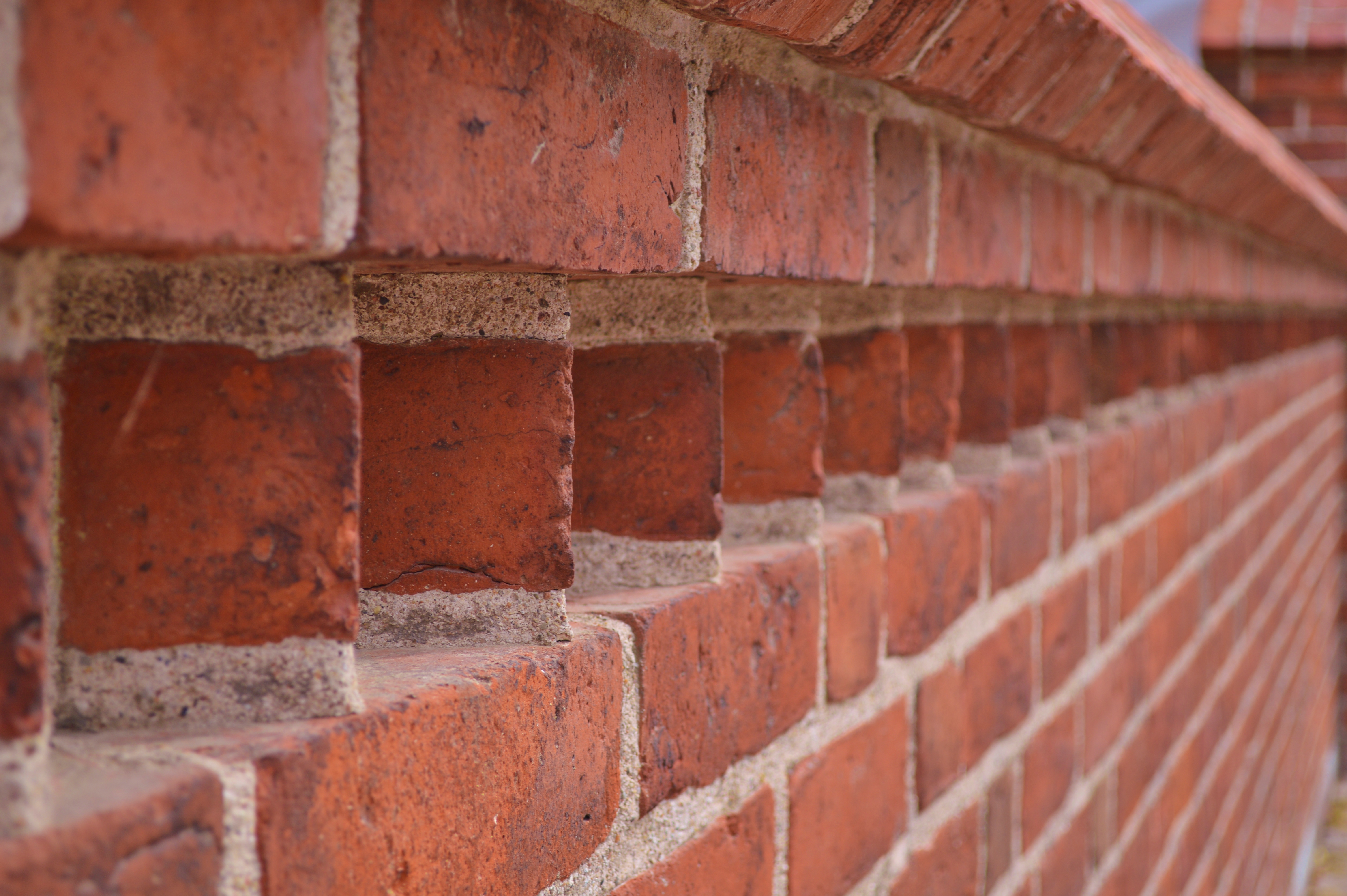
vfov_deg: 20.6
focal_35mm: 66
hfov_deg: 30.5
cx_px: 674
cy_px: 448
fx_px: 2467
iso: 100
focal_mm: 44
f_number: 5.6
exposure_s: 1/125
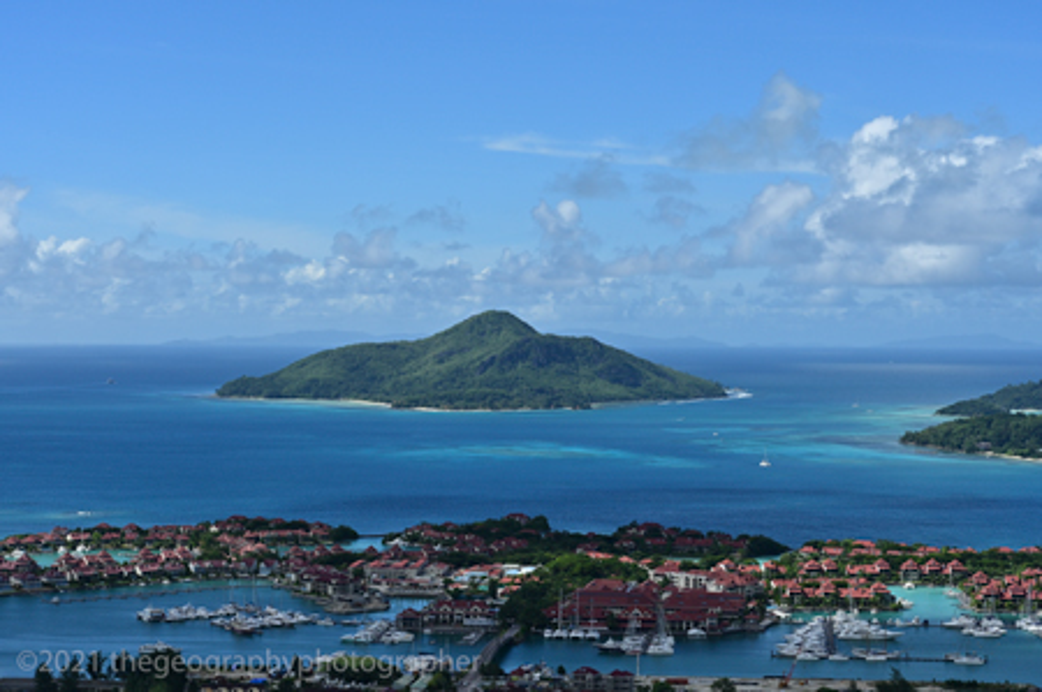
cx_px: 521
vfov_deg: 19.4
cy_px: 346
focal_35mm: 70
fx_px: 2024
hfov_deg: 28.9
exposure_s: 1/800
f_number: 11
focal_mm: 70
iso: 320
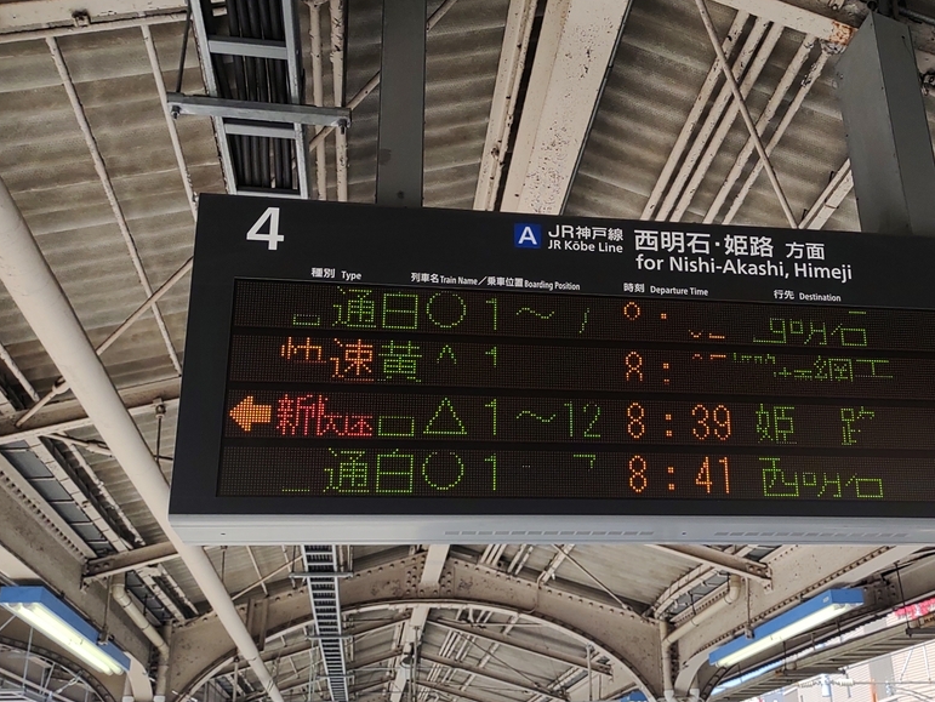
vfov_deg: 34.4
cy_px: 363
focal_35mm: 42
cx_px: 591
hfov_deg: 44.4
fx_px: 1135
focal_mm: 4.71
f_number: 1.79
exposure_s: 1/1056
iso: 100
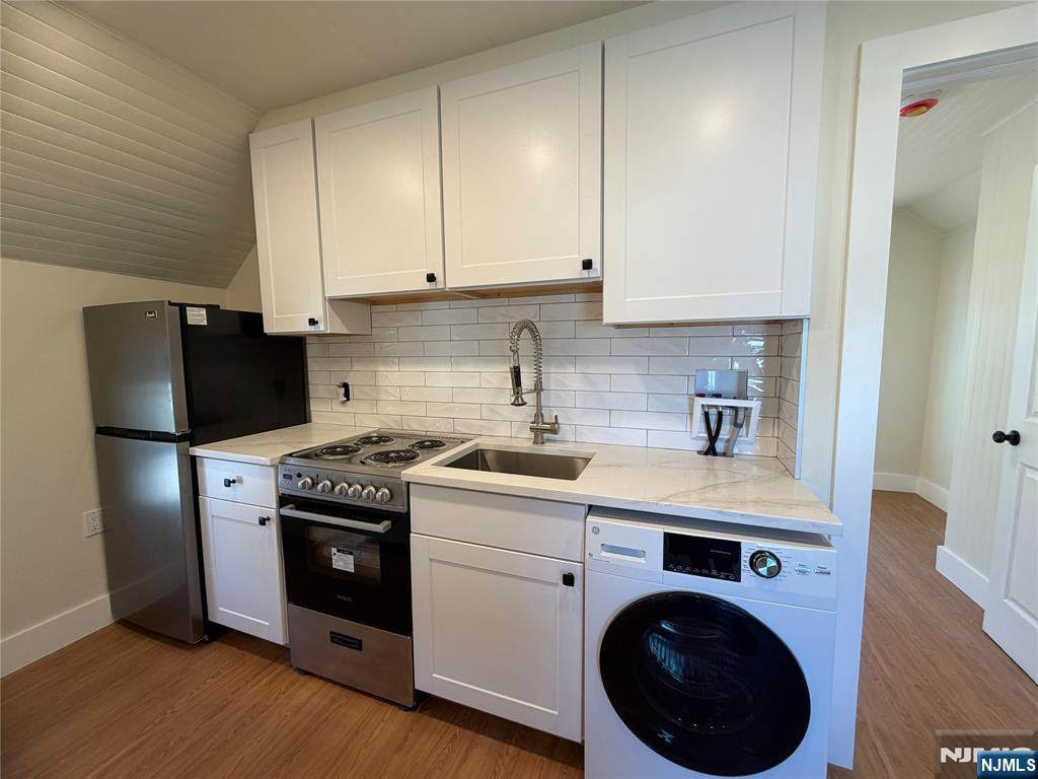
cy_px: 390
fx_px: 420
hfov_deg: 102.1
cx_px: 519
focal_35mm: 14
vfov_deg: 85.7
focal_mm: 2.22
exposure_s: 1/120
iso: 160
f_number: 2.2
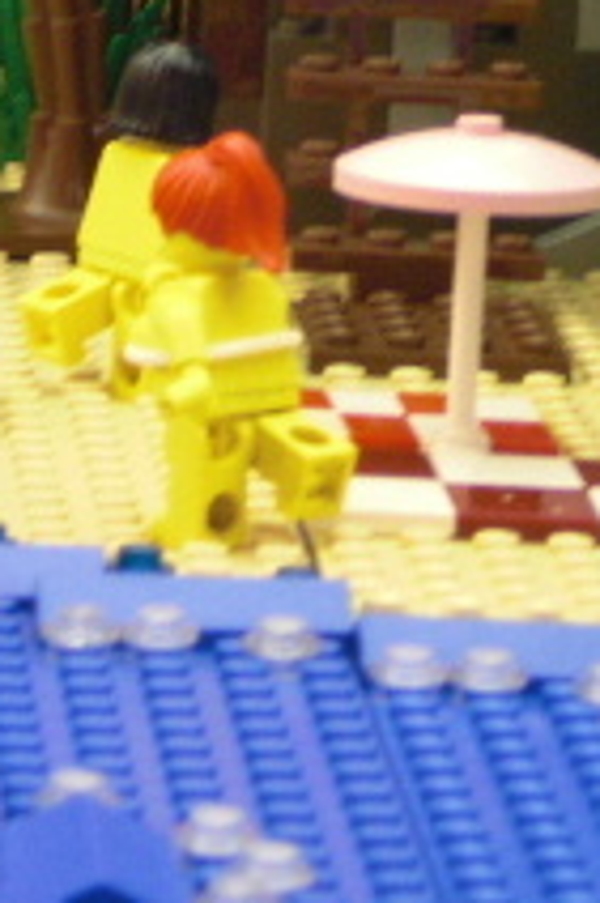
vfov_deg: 6.1
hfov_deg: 4.0
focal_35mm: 339
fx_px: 8488
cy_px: -21
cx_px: 204
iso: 200
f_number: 5.3
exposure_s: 1/2
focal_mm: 18.9
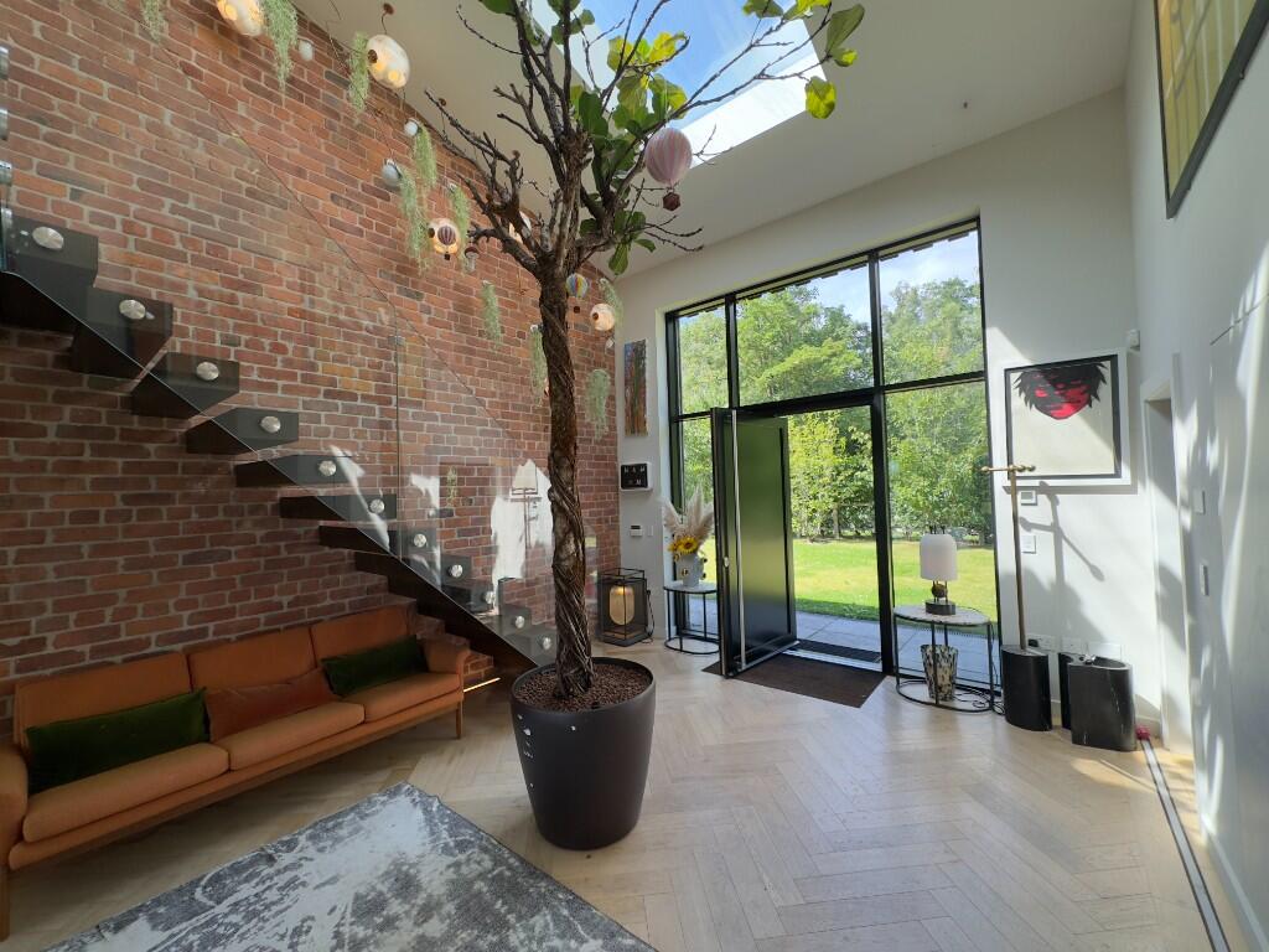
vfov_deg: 85.7
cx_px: 634
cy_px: 476
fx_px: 513
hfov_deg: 102.1
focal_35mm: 14
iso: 40
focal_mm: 2.22
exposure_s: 1/142
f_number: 2.2
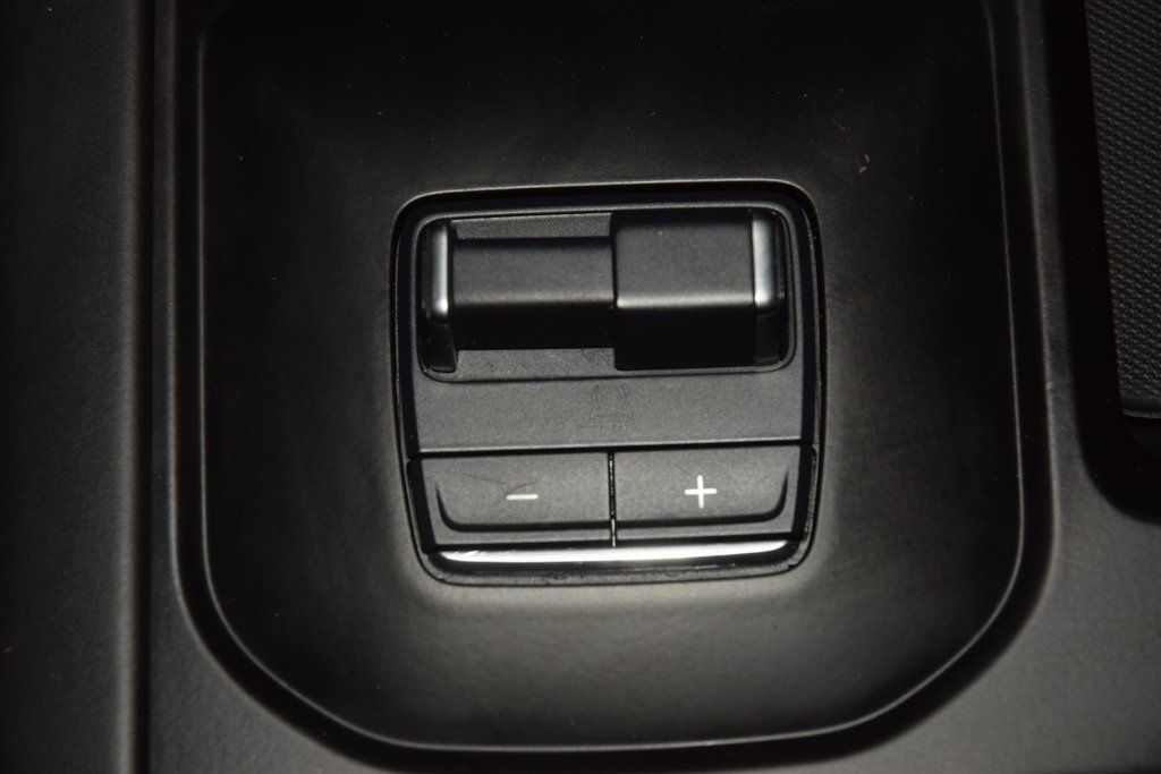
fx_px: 3386
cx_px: 580
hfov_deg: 19.5
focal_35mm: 105
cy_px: 387
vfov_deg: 13.0
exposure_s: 1/125
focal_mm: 70
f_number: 8
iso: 100
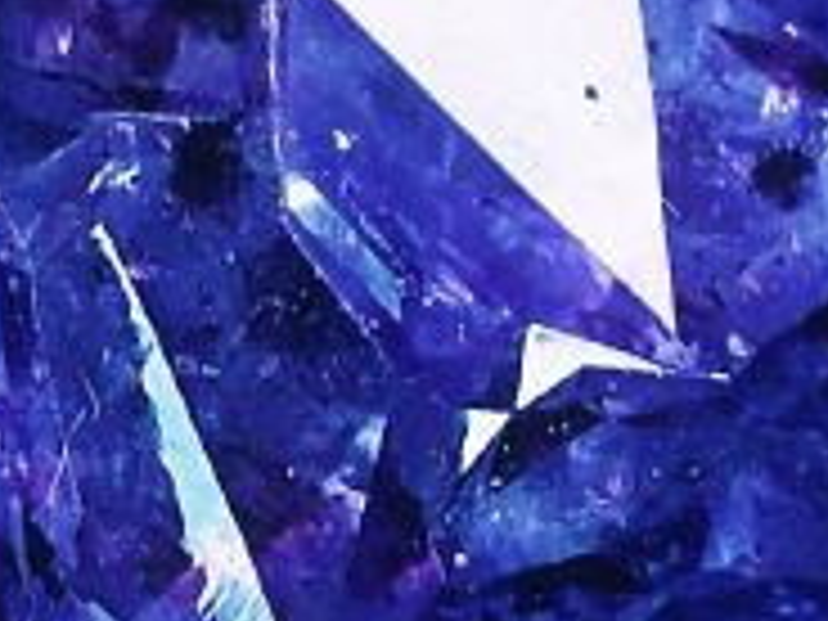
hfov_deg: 2.6
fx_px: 18284
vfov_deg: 1.9
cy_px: -1242
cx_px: 194
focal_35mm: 764
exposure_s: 1/250
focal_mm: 75
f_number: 16
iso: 200
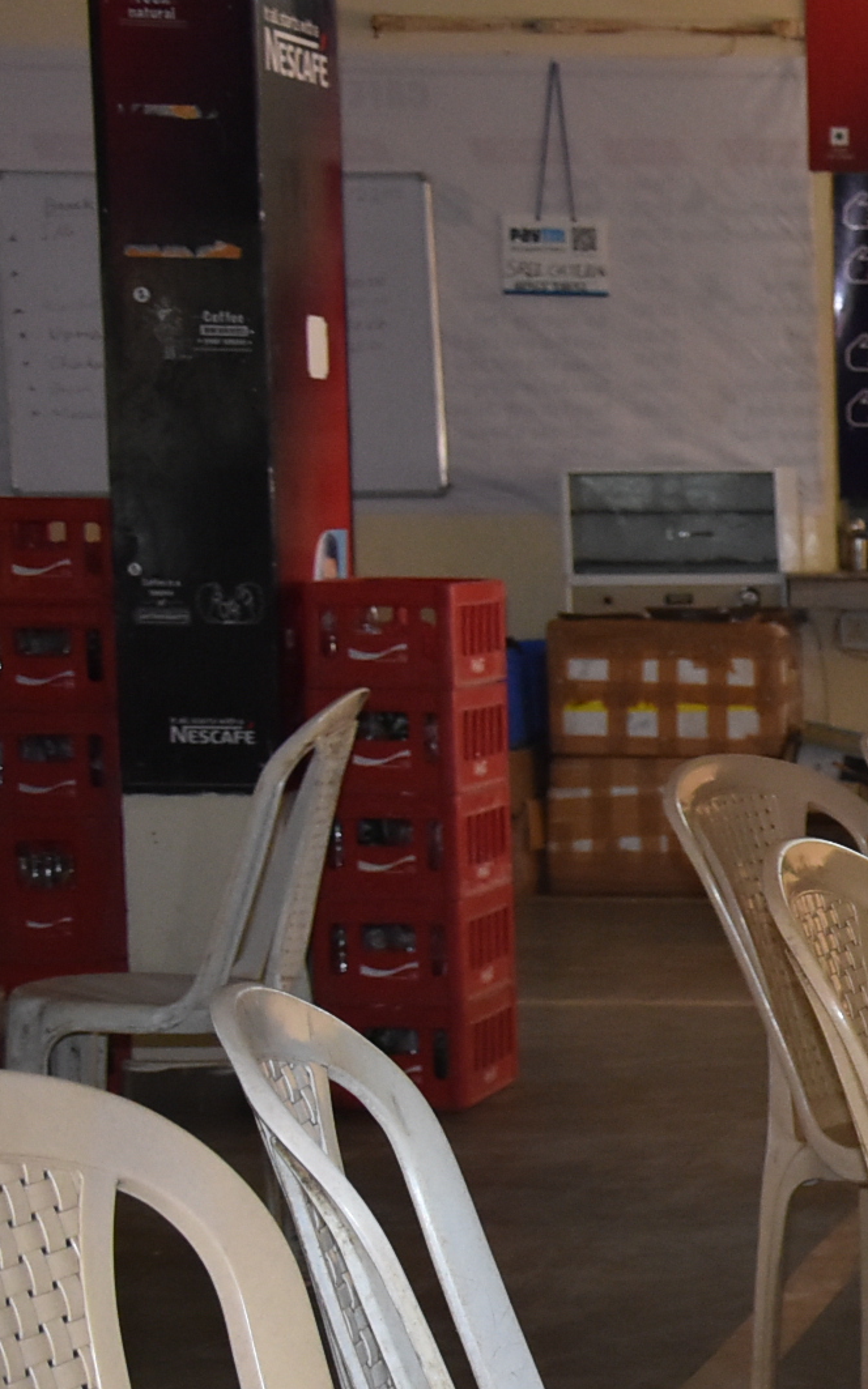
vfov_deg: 18.5
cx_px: 1723
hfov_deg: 10.7
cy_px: 1047
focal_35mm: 112
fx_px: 4241
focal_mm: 26
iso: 1400
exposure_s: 1/60
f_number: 4
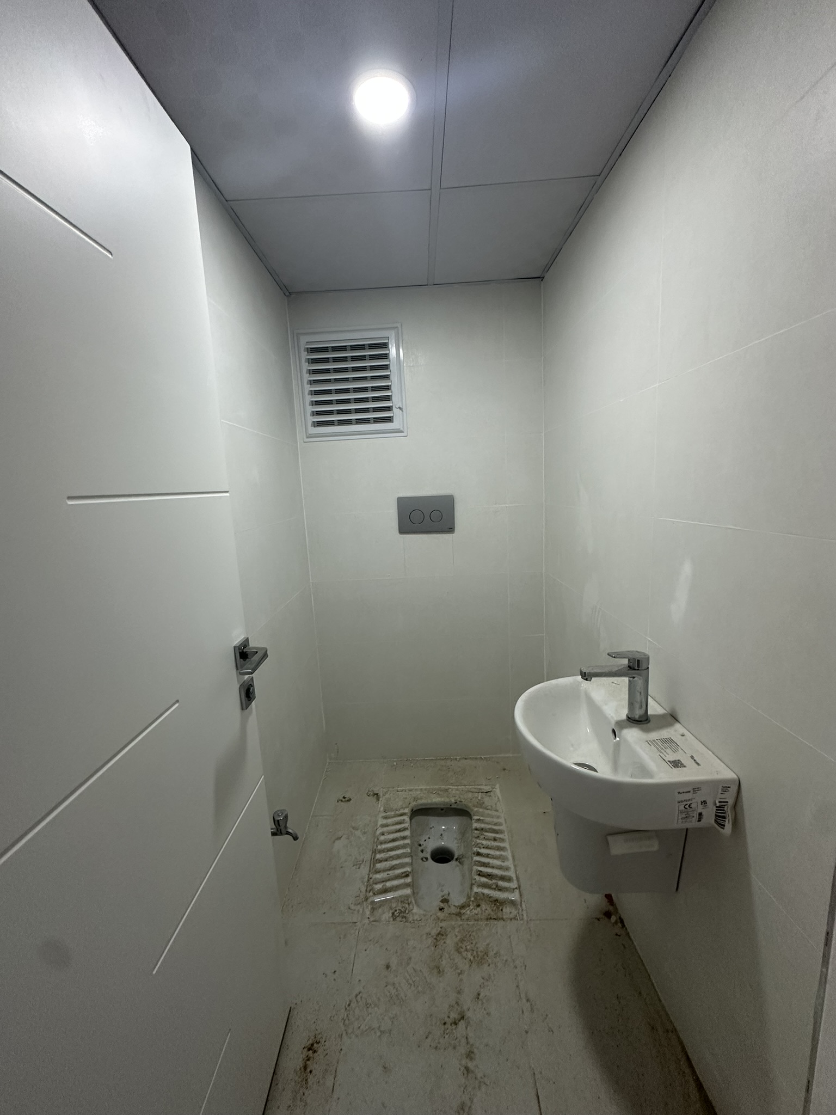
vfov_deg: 102.1
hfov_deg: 85.7
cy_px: 558
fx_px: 451
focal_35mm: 14
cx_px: 418
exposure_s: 1/100
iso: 200
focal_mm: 2.22
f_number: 2.2
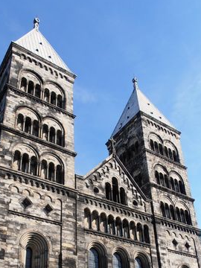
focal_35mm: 40
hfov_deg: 36.0
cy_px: 220
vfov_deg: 44.2
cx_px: 99
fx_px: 310
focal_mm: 4.2
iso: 80
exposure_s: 1/160
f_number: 7.9
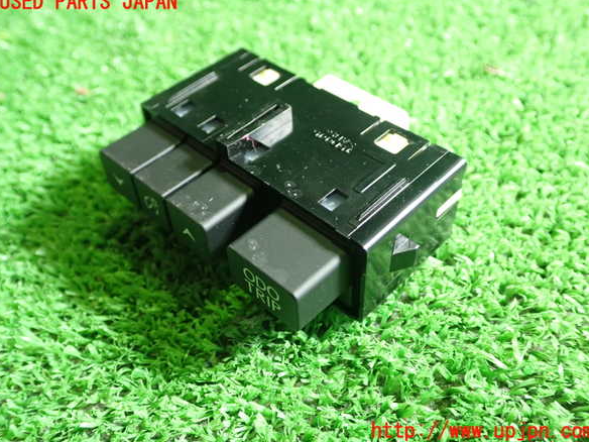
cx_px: 297
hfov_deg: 50.1
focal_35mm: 37
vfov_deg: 38.7
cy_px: 217
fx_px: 630
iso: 500
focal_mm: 6.37
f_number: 2.5
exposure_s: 1/40
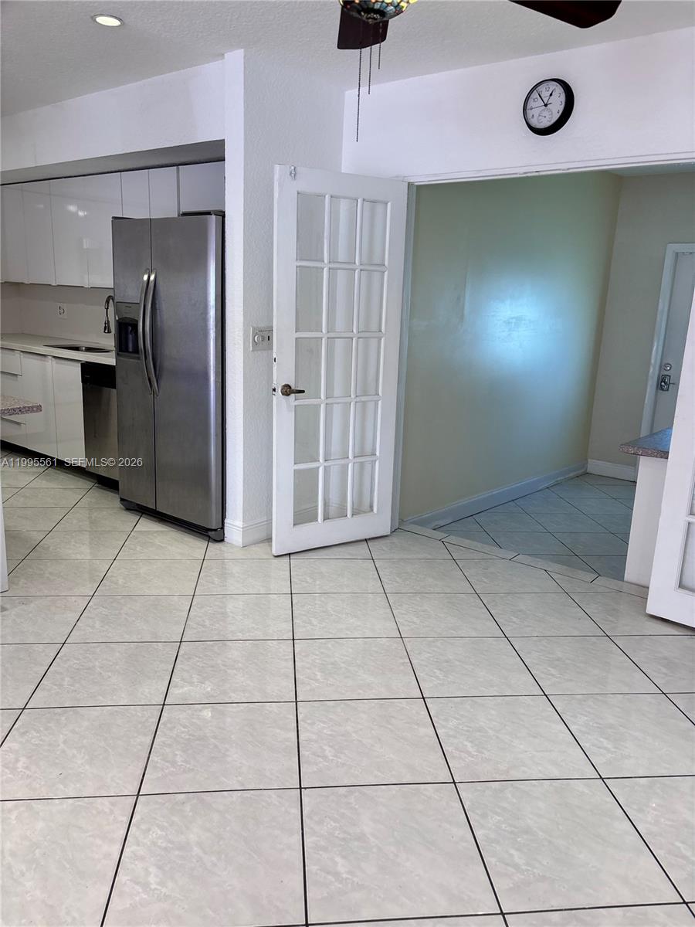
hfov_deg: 53.1
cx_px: 348
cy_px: 464
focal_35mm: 26
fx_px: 696
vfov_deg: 67.3
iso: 100
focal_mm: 5.96
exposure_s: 1/120
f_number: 1.6
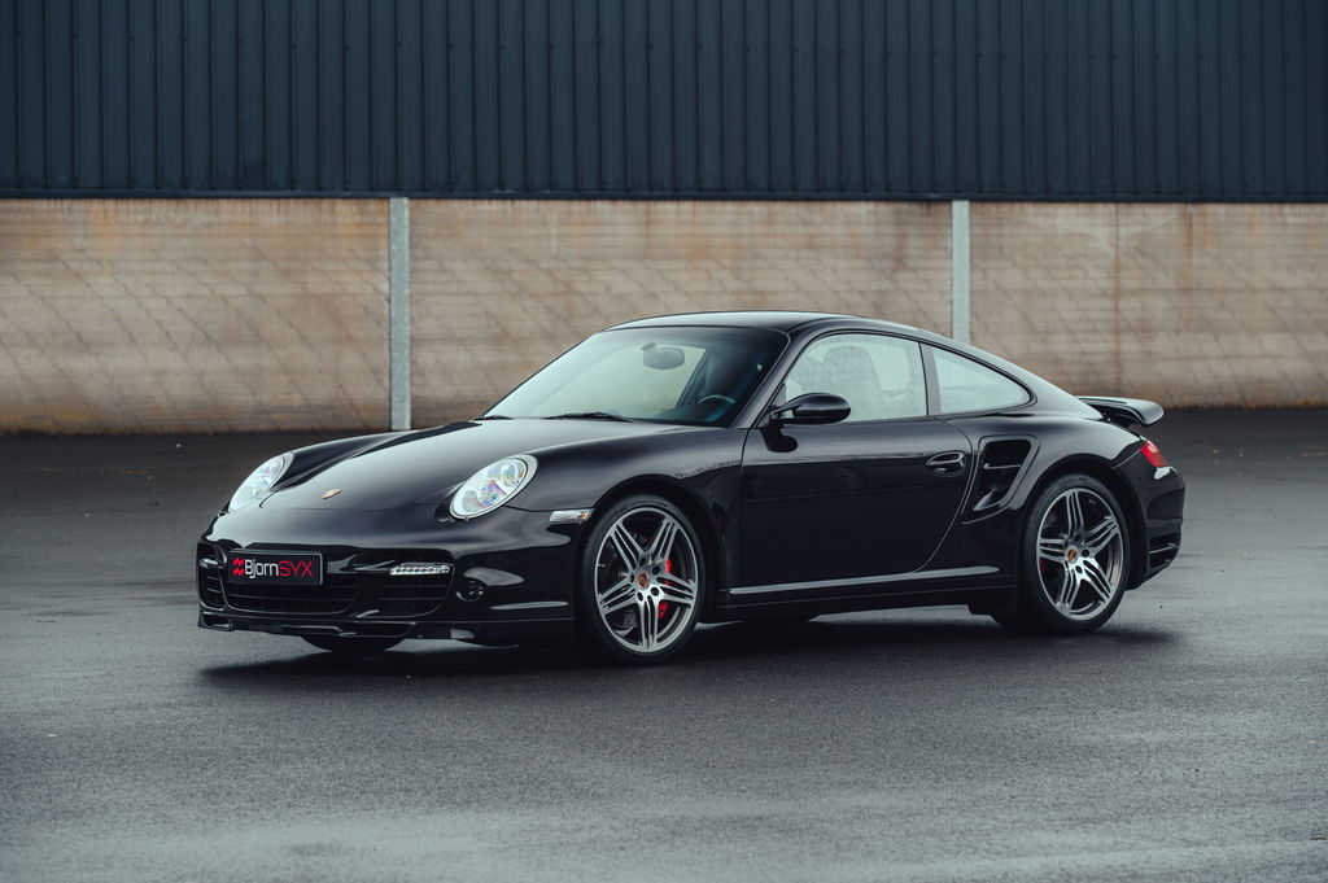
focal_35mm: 125
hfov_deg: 16.4
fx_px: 4607
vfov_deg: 10.9
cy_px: 442
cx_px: 664
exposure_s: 1/80
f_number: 5.6
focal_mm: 125
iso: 400
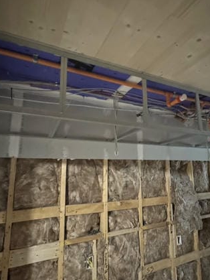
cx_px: 135
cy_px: 141
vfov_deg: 71.6
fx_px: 194
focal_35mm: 24
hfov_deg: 56.0
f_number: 2.2
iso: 1600
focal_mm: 2.22
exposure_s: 1/30
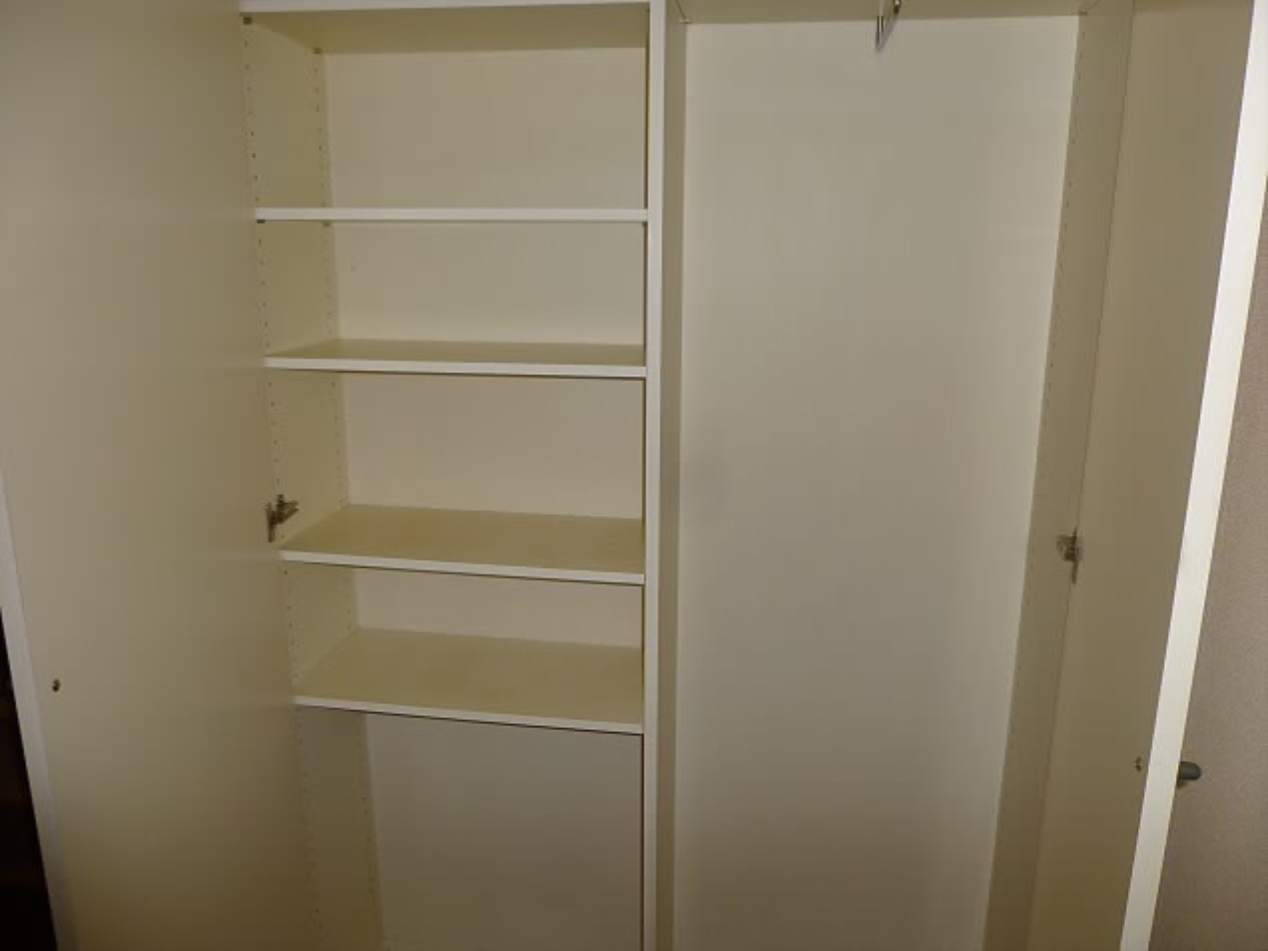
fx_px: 916
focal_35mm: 25
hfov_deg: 69.4
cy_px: 476
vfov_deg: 54.9
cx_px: 634
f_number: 3.1
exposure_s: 1/60
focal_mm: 4.5
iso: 100
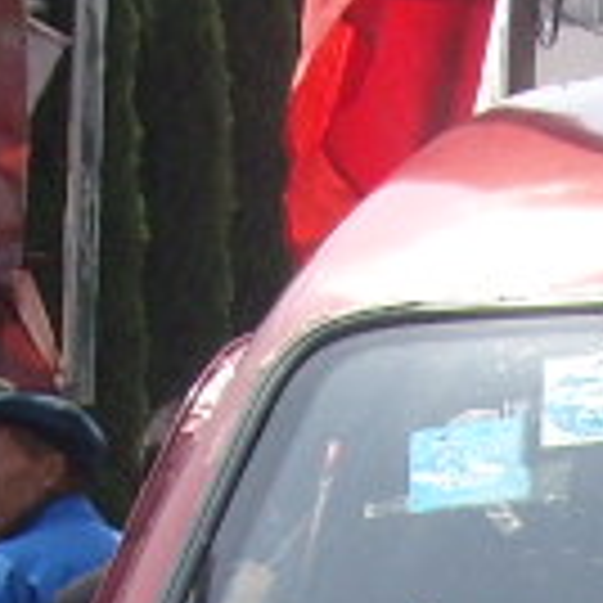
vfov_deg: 6.8
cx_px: 1125
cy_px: 1706
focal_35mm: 236
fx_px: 4651
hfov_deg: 7.2
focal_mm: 5.7
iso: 64
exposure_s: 1/184
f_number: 5.6
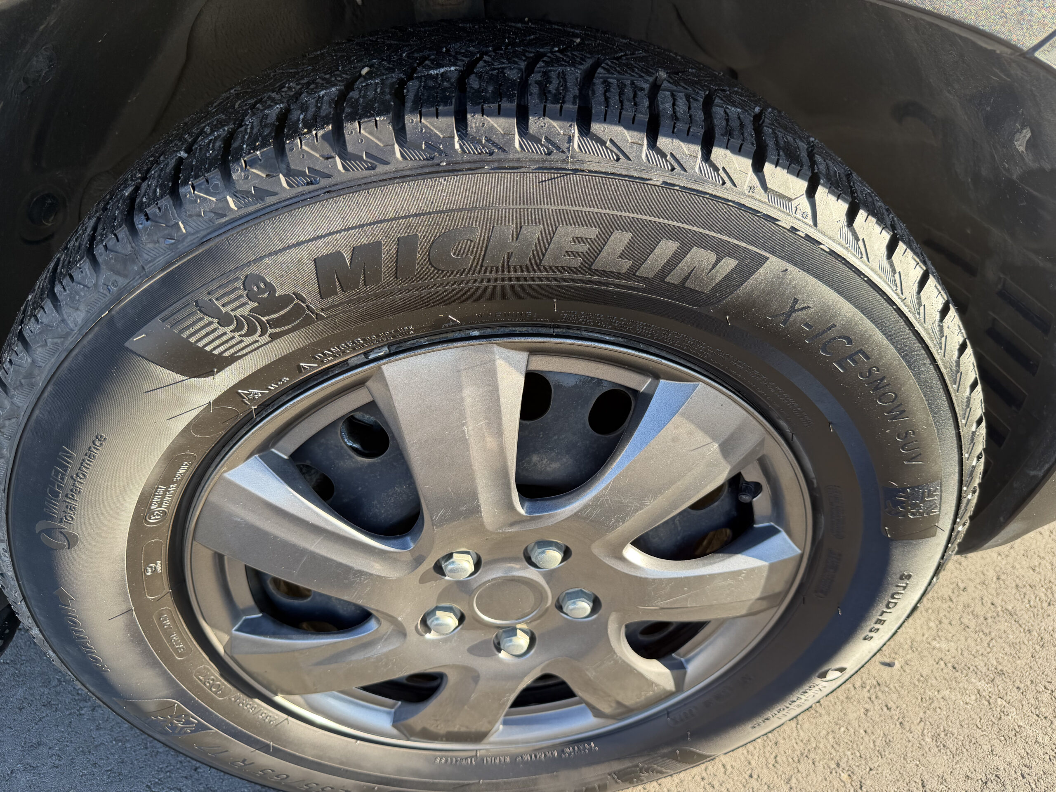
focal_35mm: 24
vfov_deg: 56.8
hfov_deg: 71.6
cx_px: 528
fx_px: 732
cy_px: 396
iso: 80
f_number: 1.78
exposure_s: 1/303
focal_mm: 6.76
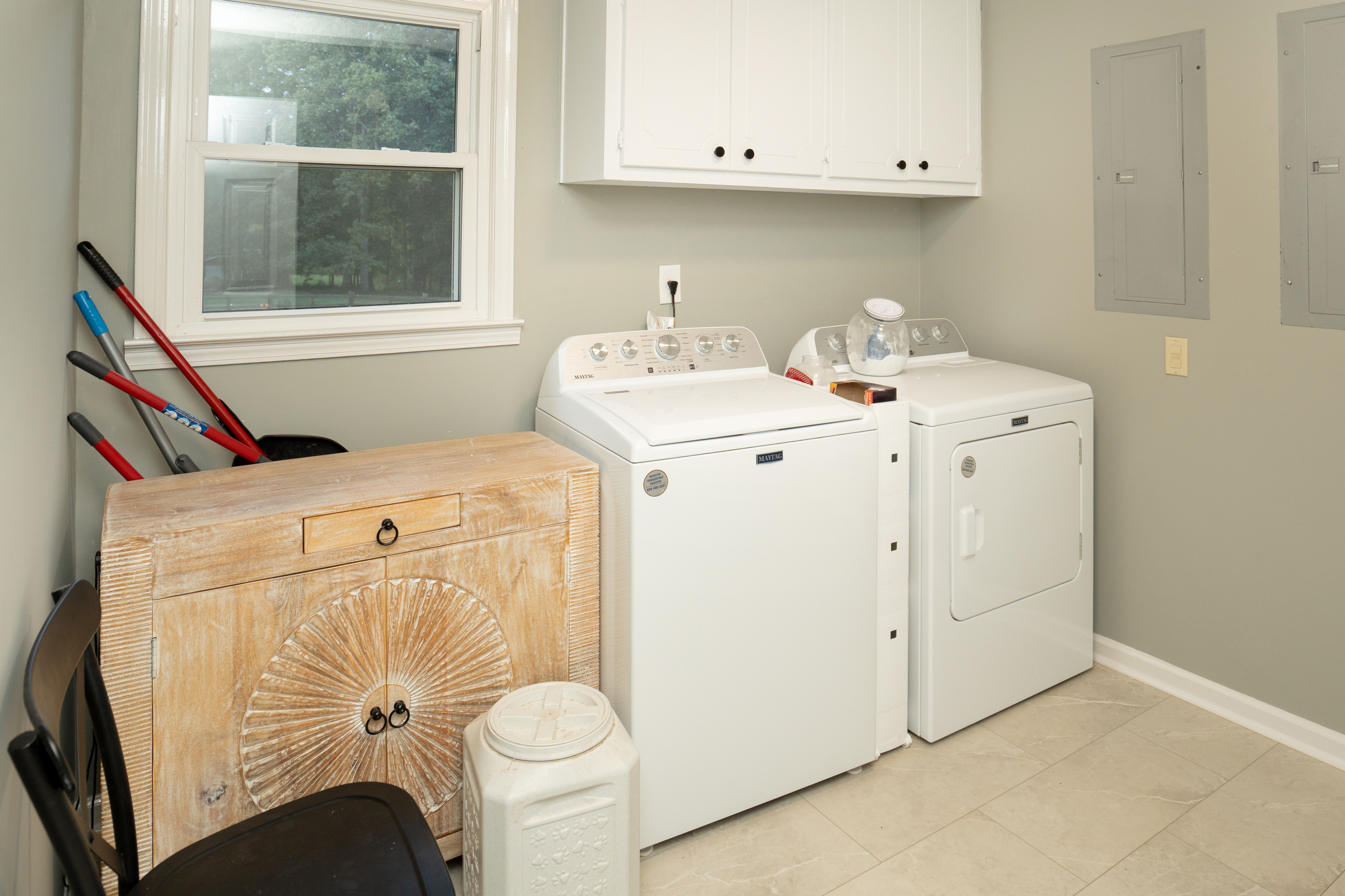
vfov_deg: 59.3
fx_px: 784
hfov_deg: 80.9
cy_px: 396
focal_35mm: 21
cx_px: 744
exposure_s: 1/60
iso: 500
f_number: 4
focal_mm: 16
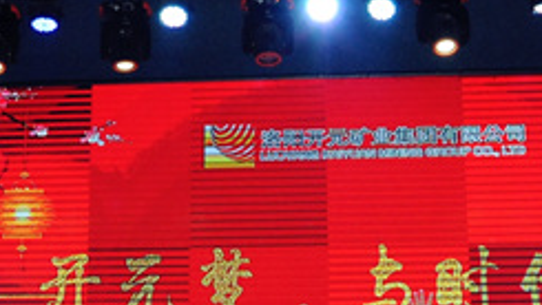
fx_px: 1179
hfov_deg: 25.8
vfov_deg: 14.7
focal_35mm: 82
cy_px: 211
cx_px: 330
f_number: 7.1
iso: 3200
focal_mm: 24
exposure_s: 1/250
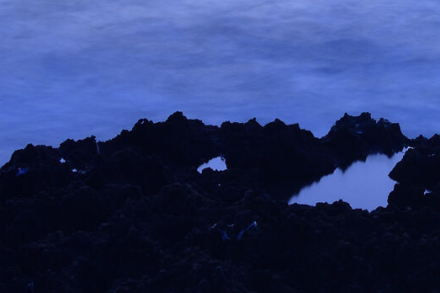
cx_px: 331
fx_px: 1795
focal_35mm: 147
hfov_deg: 13.9
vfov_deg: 9.3
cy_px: -9
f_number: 22
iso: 100
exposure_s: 8
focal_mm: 32
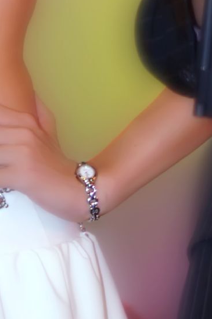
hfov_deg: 3.5
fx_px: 3469
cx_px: -98
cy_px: -146
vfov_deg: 5.2
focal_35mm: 392
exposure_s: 1/125
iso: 400
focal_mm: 70
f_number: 4
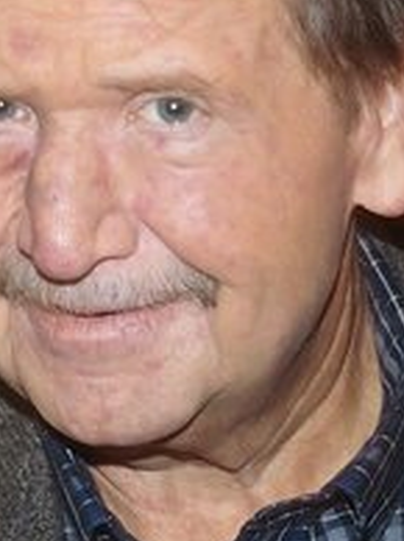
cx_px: 139
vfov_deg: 15.1
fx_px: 2027
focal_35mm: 130
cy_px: 165
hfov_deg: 11.4
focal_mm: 14.5
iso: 100
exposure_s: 1
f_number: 7.1
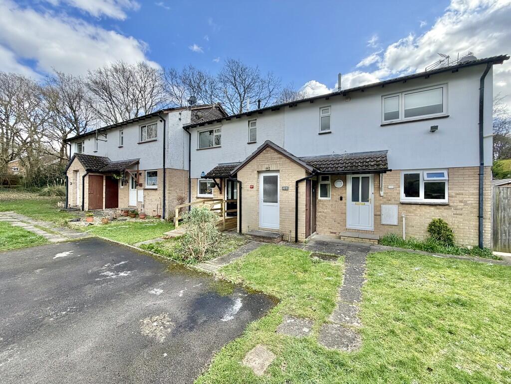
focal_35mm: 14
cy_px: 192
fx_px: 207
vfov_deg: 85.7
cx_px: 256
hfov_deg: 102.1
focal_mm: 2.22
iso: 40
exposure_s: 1/585
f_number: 2.2
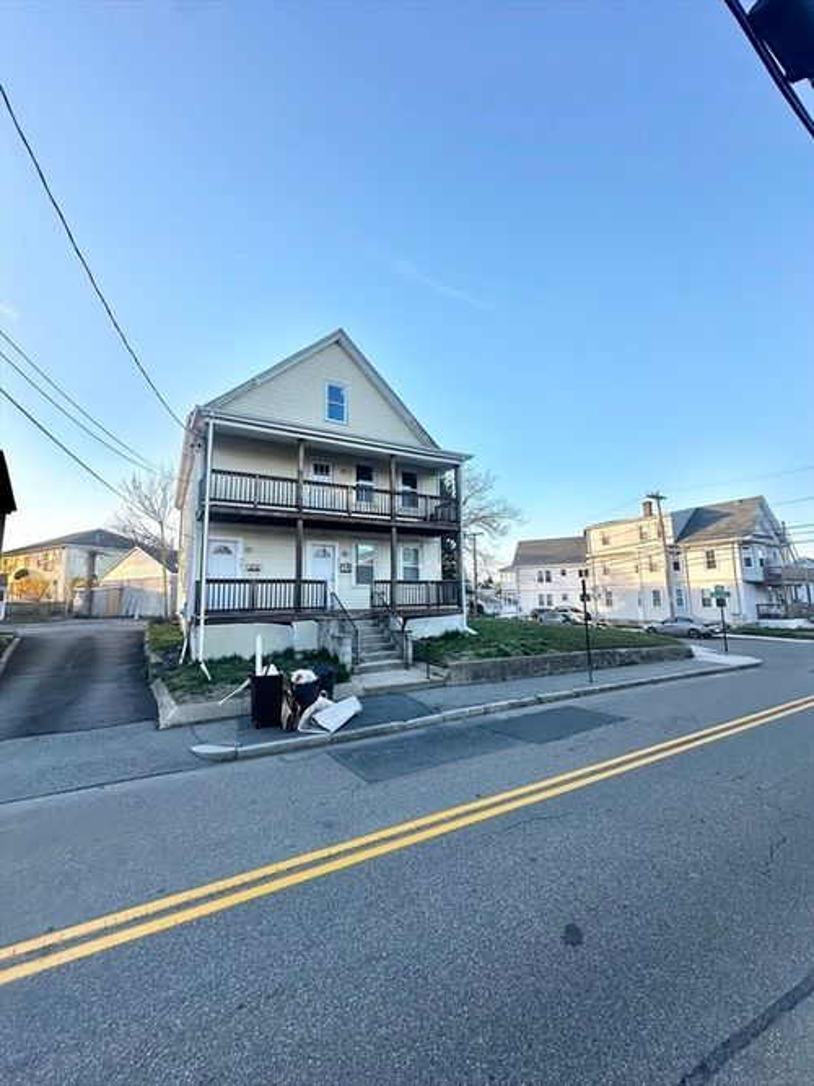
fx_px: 439
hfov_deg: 85.7
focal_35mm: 14
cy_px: 543
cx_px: 407
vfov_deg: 102.1
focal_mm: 2.22
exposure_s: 1/336
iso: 40
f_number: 2.2
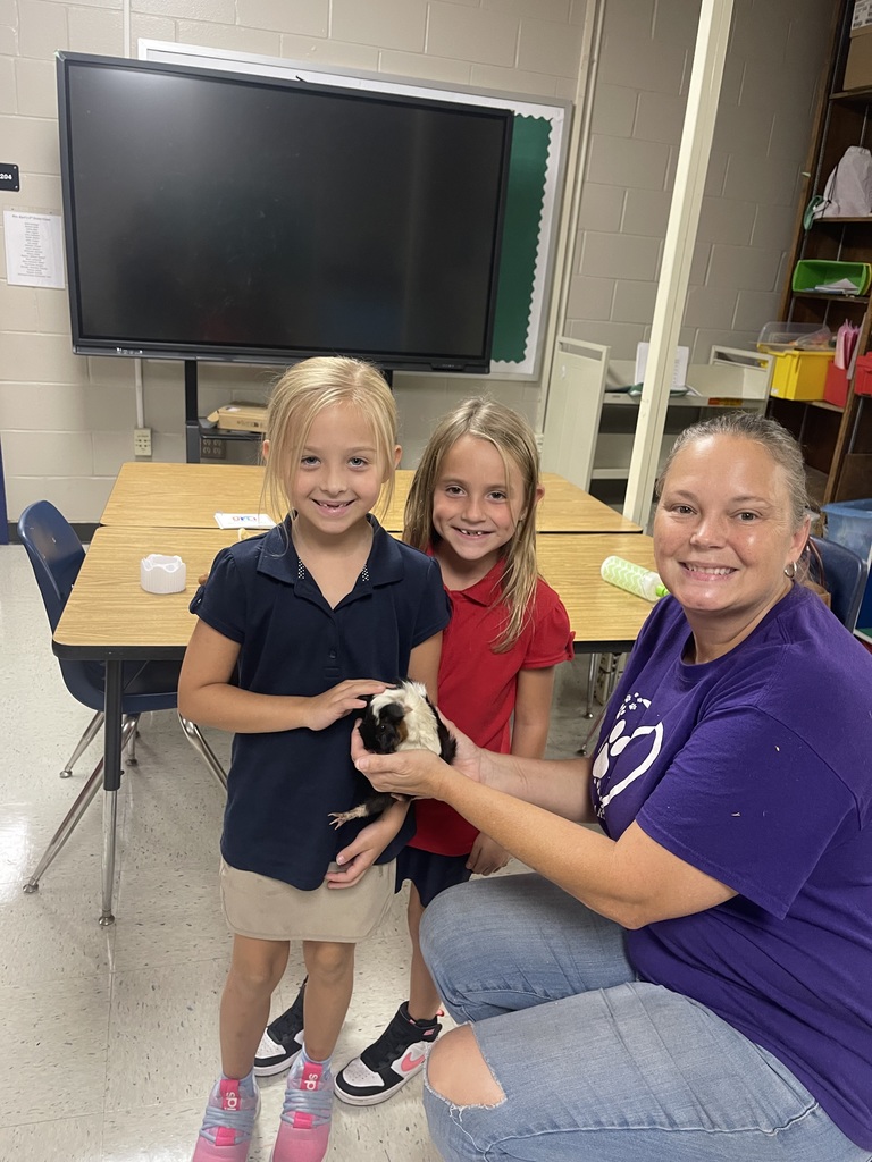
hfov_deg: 54.9
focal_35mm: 25
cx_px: 436
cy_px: 581
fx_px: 840
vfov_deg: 69.4
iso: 320
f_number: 1.6
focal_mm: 5.1
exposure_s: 1/60
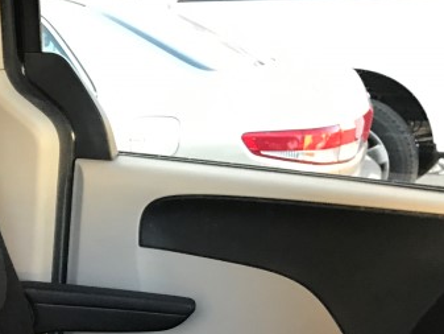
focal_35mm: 85
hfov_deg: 21.2
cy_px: 364
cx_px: -109
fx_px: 1091
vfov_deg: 16.8
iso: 40
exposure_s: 1/15
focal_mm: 3.99
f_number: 1.8
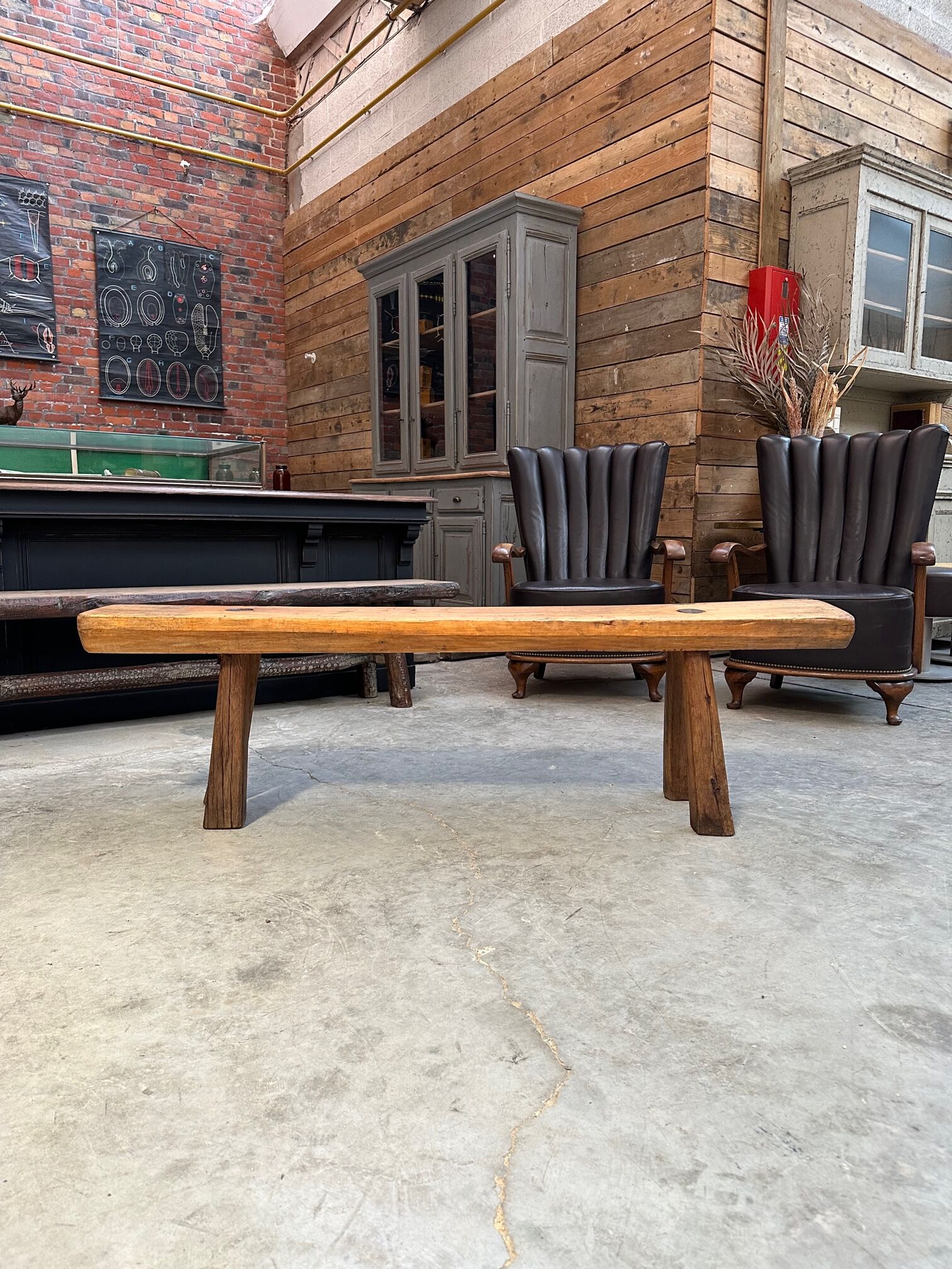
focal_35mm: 24
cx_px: 476
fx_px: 880
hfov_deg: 56.8
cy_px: 634
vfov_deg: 71.6
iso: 250
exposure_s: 1/119
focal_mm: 6.86
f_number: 1.78
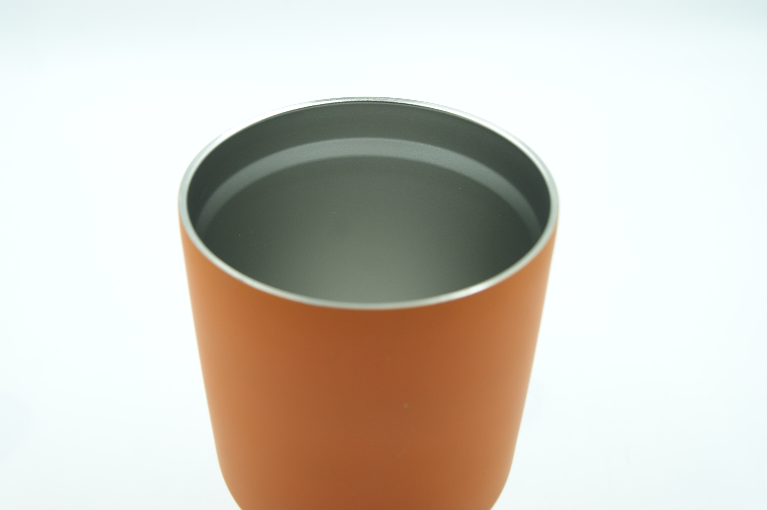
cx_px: 384
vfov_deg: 31.9
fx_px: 894
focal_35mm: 42
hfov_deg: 46.4
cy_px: 255
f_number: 6.3
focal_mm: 28
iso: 100
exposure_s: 1/25
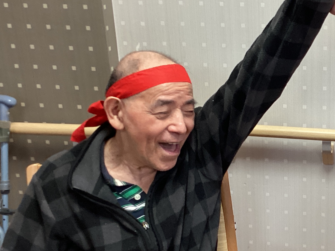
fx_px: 619
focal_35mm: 64
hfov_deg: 28.9
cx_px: 309
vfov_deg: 22.9
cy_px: 141
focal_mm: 3.3
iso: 160
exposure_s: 1/50
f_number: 2.4
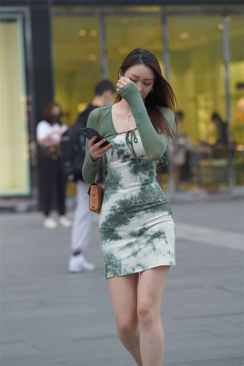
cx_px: 122
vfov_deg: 15.2
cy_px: 183
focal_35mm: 135
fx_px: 1372
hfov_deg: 10.2
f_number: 3.2
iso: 500
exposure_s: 1/800
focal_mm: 135
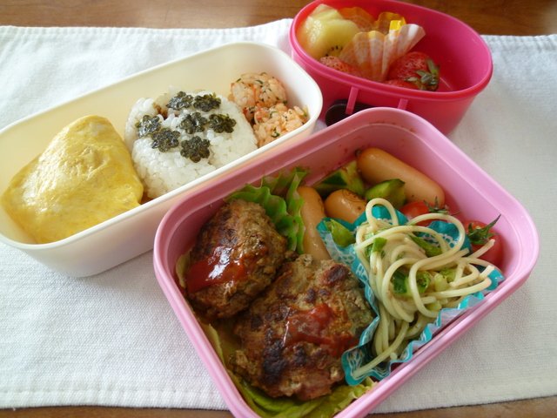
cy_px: 209
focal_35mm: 24
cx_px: 278
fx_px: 386
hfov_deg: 71.6
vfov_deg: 56.8
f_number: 2.2
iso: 100
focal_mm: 4.3
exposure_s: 1/60
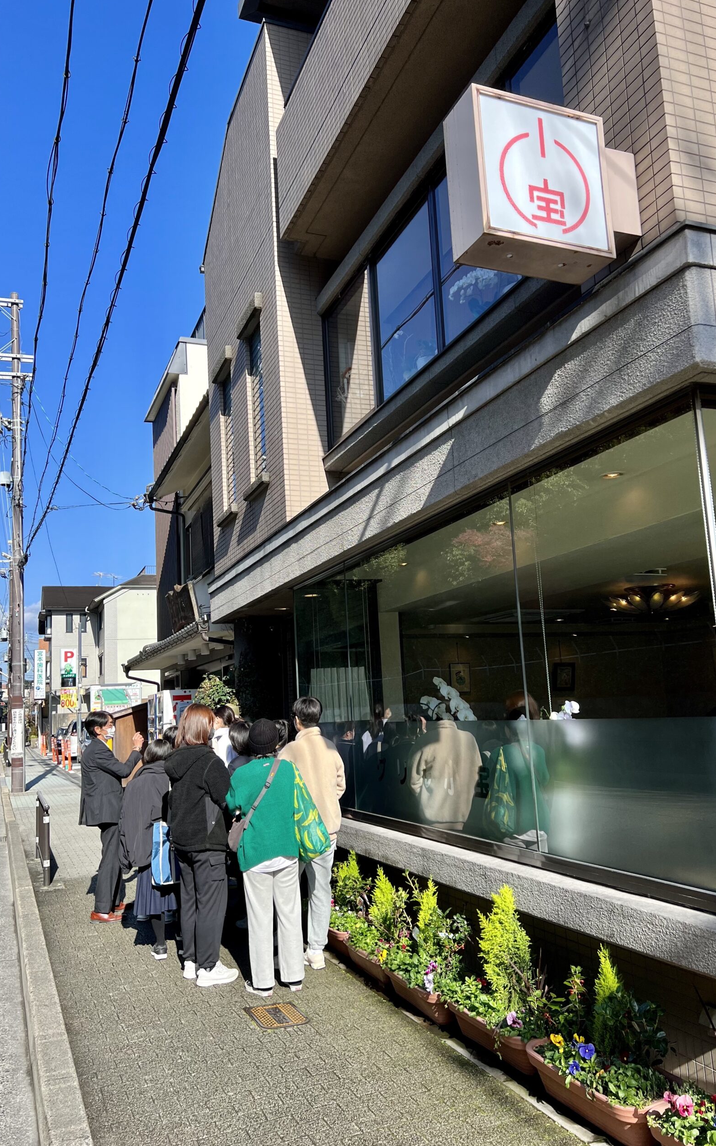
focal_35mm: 28
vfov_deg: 66.5
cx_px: 350
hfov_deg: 44.5
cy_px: 578
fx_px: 874
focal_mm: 5.7
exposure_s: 1/2008
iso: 50
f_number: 1.5
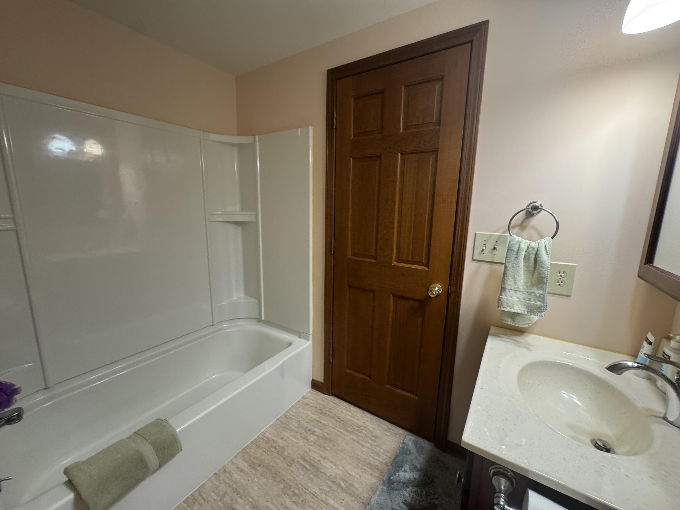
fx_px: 275
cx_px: 340
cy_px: 255
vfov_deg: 85.7
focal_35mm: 14
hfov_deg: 102.1
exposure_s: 1/60
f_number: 2.2
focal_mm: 2.22
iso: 250
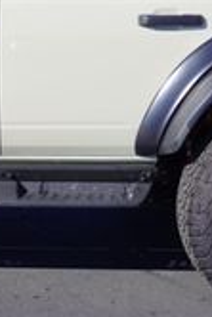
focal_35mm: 110
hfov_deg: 12.1
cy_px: 86
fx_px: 969
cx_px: -59
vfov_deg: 18.5
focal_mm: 19
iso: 100
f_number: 9
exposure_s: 1/125
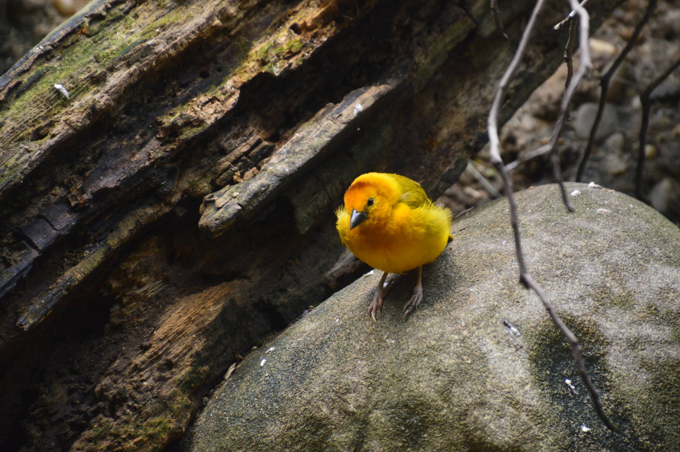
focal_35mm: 450
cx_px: 340
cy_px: 226
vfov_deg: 3.0
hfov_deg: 4.6
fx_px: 8493
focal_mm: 300
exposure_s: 1/15
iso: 800
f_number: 6.3
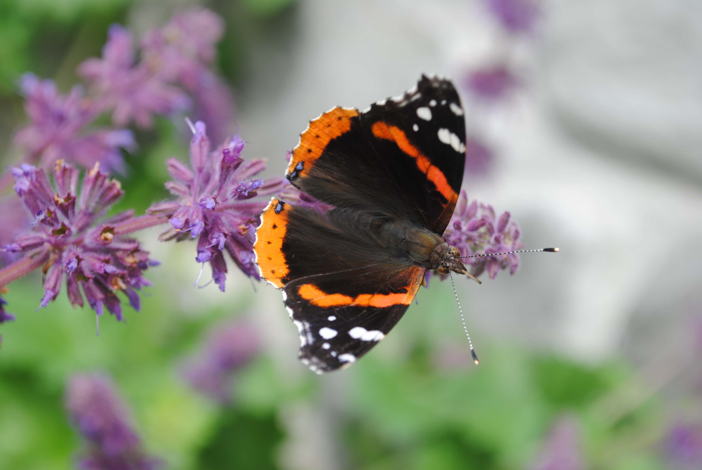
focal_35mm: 82
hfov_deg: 24.6
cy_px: 235
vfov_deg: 16.6
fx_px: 1611
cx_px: 351
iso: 100
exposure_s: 1/125
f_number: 8
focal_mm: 55
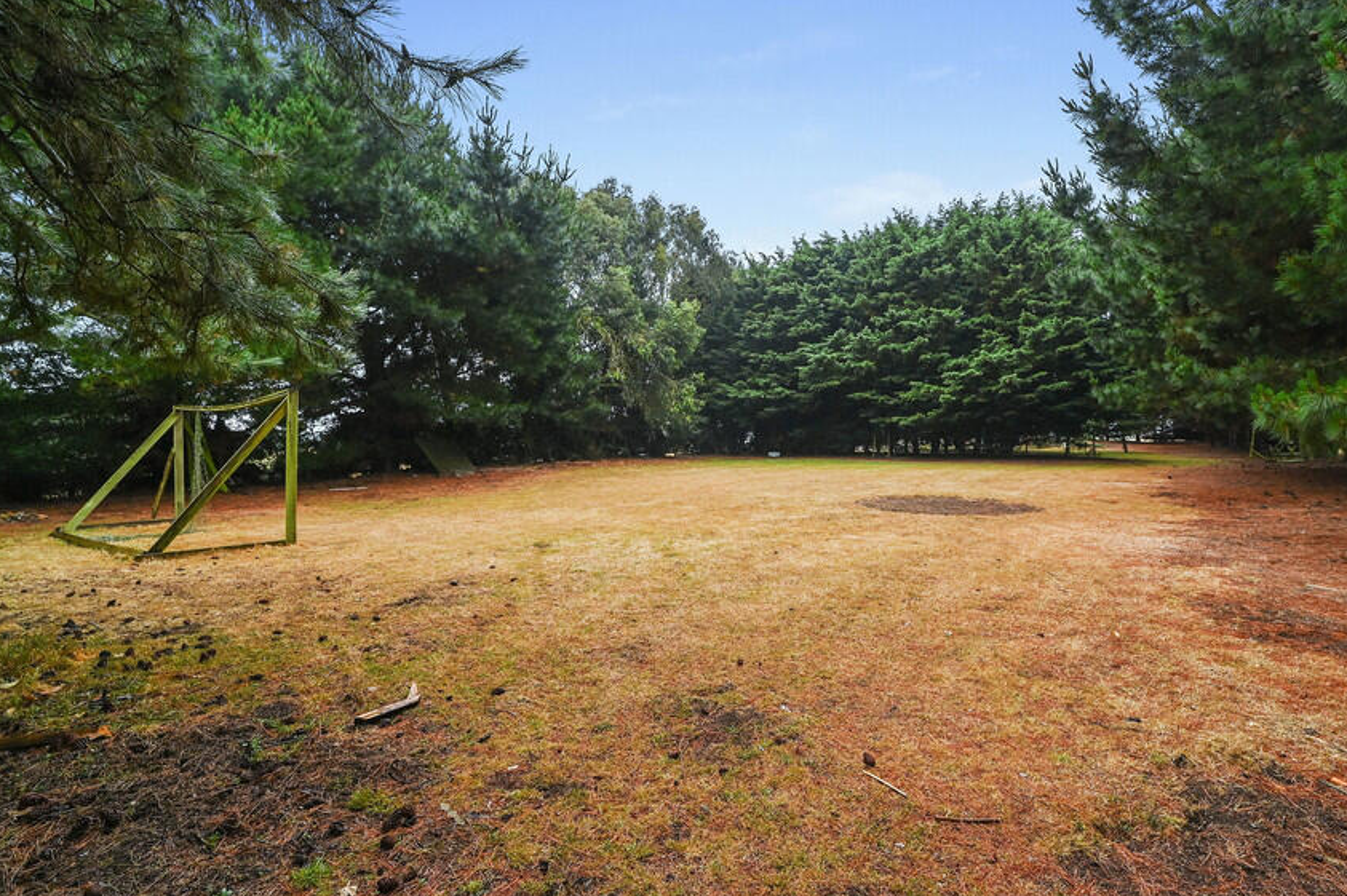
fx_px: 636
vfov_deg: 70.4
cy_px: 451
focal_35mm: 17
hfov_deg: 93.0
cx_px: 738
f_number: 9
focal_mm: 14
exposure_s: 1/160
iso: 500
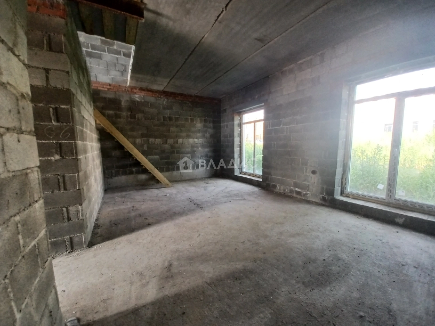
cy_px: 163
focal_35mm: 13
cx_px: 218
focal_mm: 1.42
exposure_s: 1/50
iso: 80
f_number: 2.2
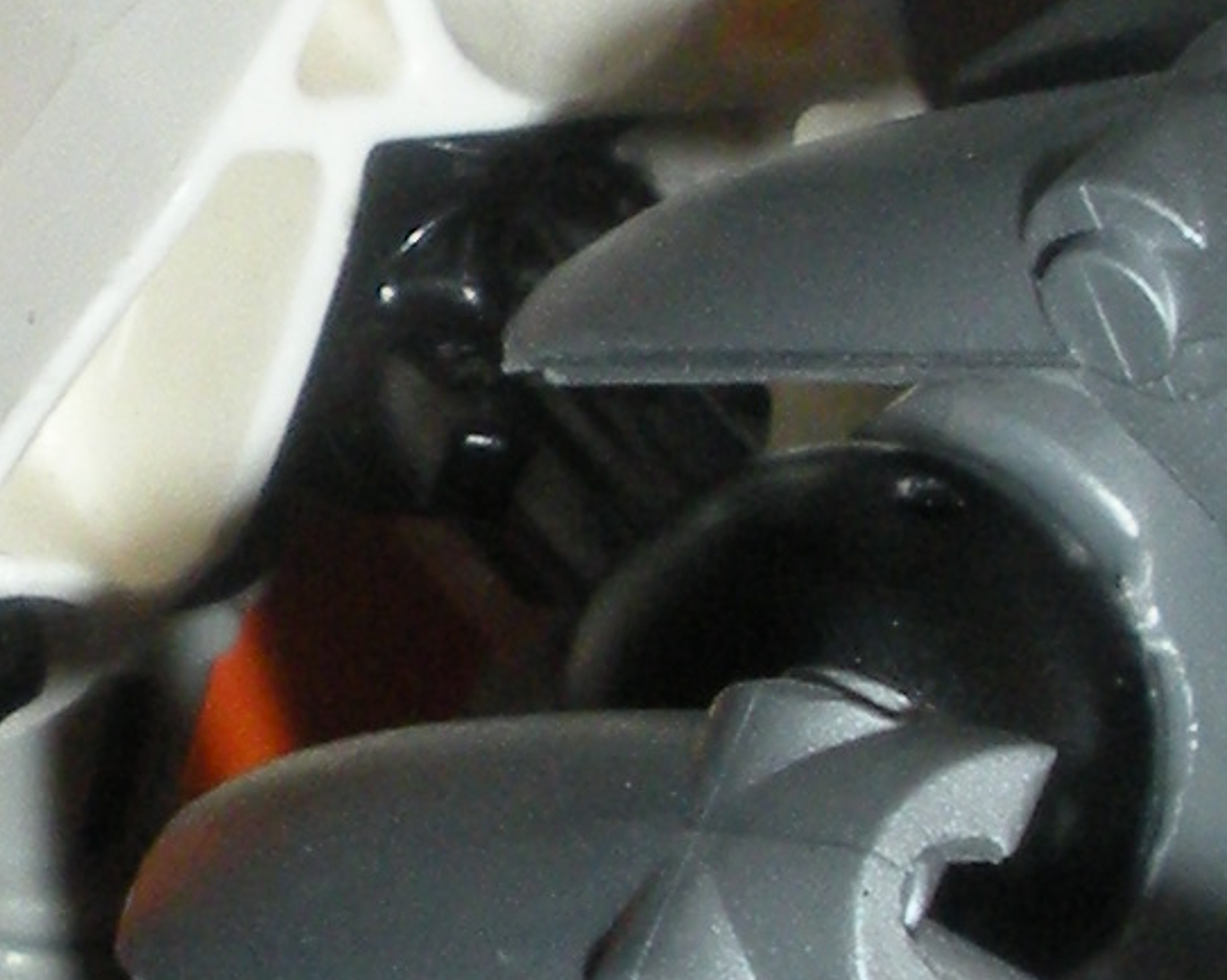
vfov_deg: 6.7
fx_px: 8348
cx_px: 84
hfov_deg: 8.4
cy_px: 267
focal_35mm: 230
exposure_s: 1/60
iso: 200
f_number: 5.6
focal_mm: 6.3
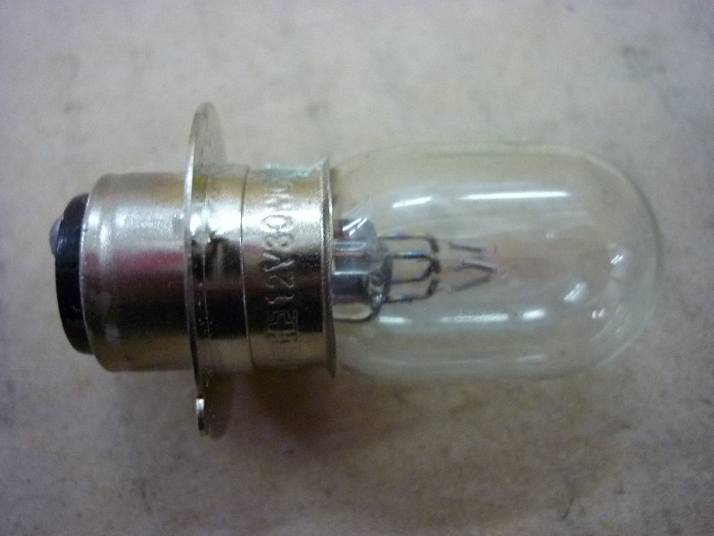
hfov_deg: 55.4
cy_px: 268
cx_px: 357
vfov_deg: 42.9
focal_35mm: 33
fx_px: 681
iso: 400
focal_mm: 5.5
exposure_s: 1/15
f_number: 2.8
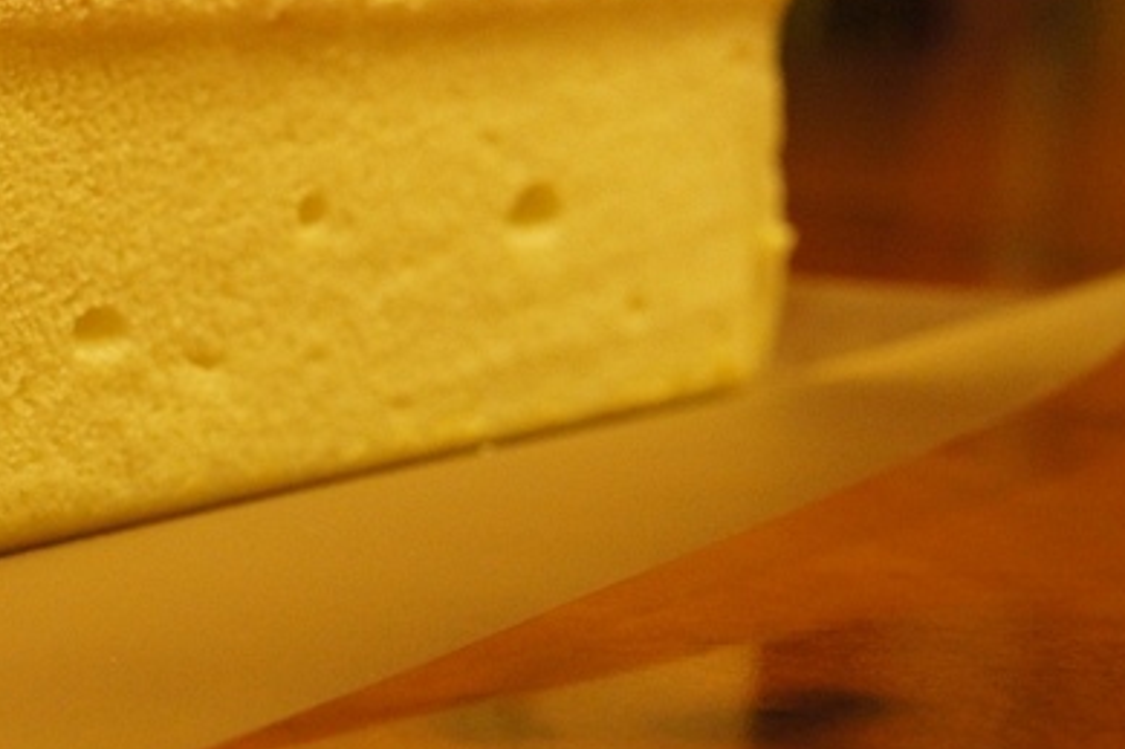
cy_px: 268
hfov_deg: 16.8
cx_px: -121
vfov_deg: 11.6
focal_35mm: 118
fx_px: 3686
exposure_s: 1/20
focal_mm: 34
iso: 1600
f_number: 7.1
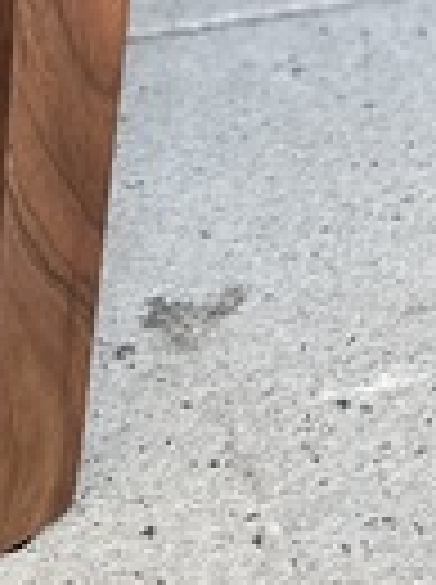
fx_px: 3454
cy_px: -504
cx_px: 319
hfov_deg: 7.2
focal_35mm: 205
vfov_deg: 9.2
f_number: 1.6
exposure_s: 1/121
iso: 40
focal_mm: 5.1
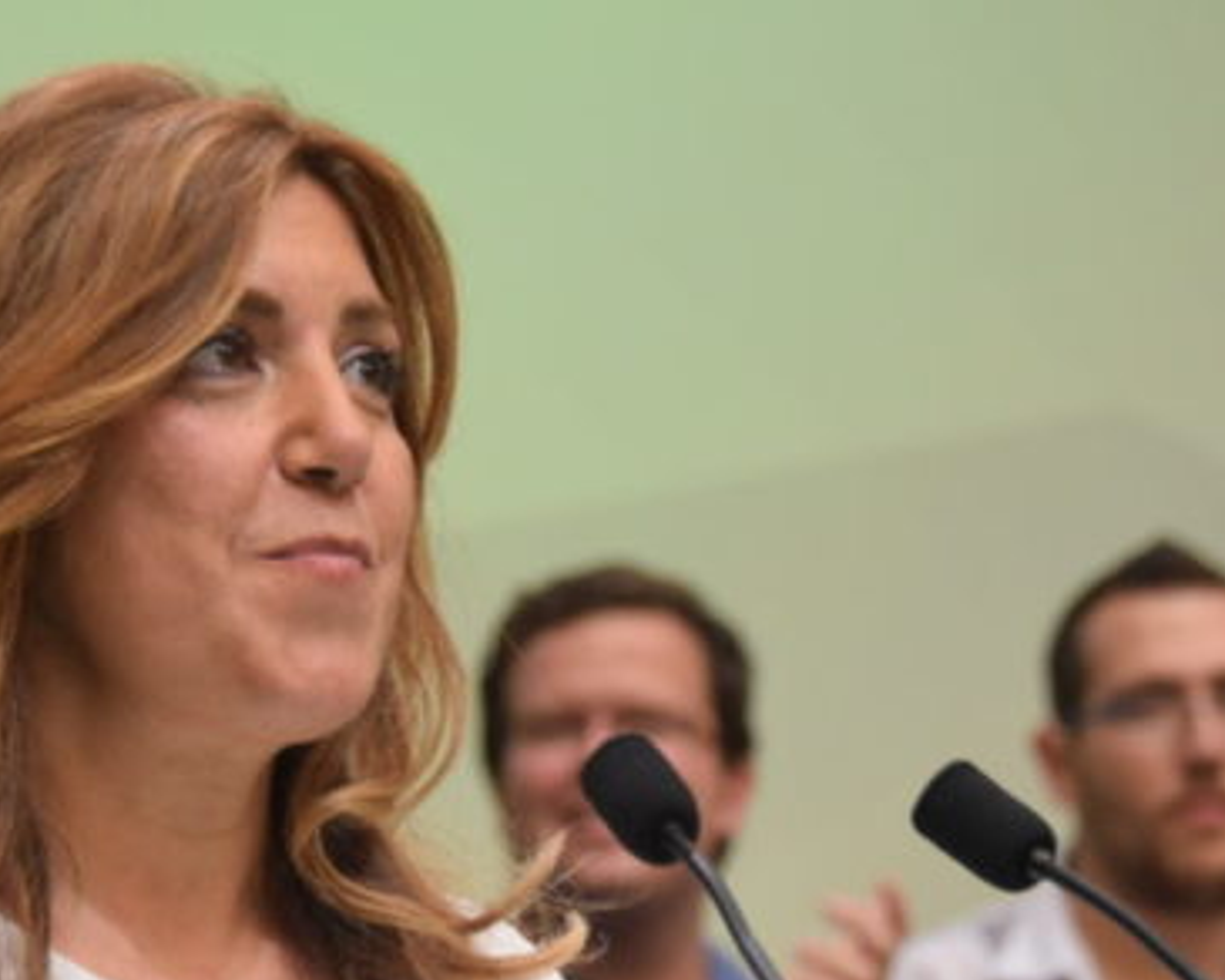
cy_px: 614
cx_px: 366
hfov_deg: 6.2
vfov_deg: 5.0
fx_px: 11275
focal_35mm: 311
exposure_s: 1/100
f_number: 5.6
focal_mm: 105
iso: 1000
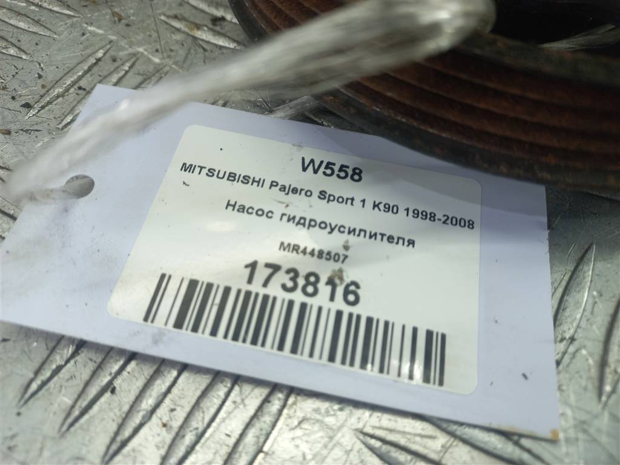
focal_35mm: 25
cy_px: 232
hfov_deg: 69.4
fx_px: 448
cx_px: 310
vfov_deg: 54.9
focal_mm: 4.6
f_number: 1.8
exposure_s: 1/50
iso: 50
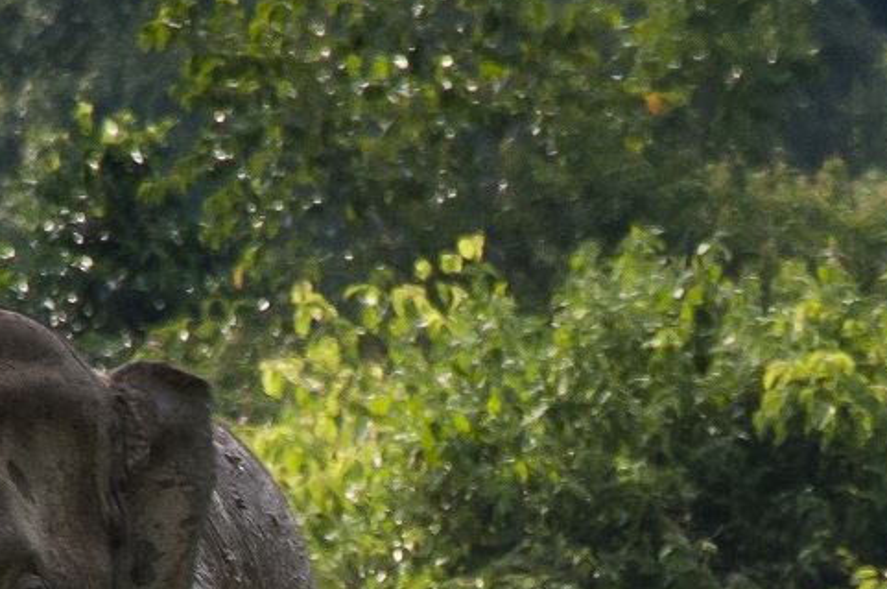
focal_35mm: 1807
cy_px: 875
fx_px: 44448
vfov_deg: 0.8
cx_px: 561
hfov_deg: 1.1
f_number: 9
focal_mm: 270
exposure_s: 1/400
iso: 400
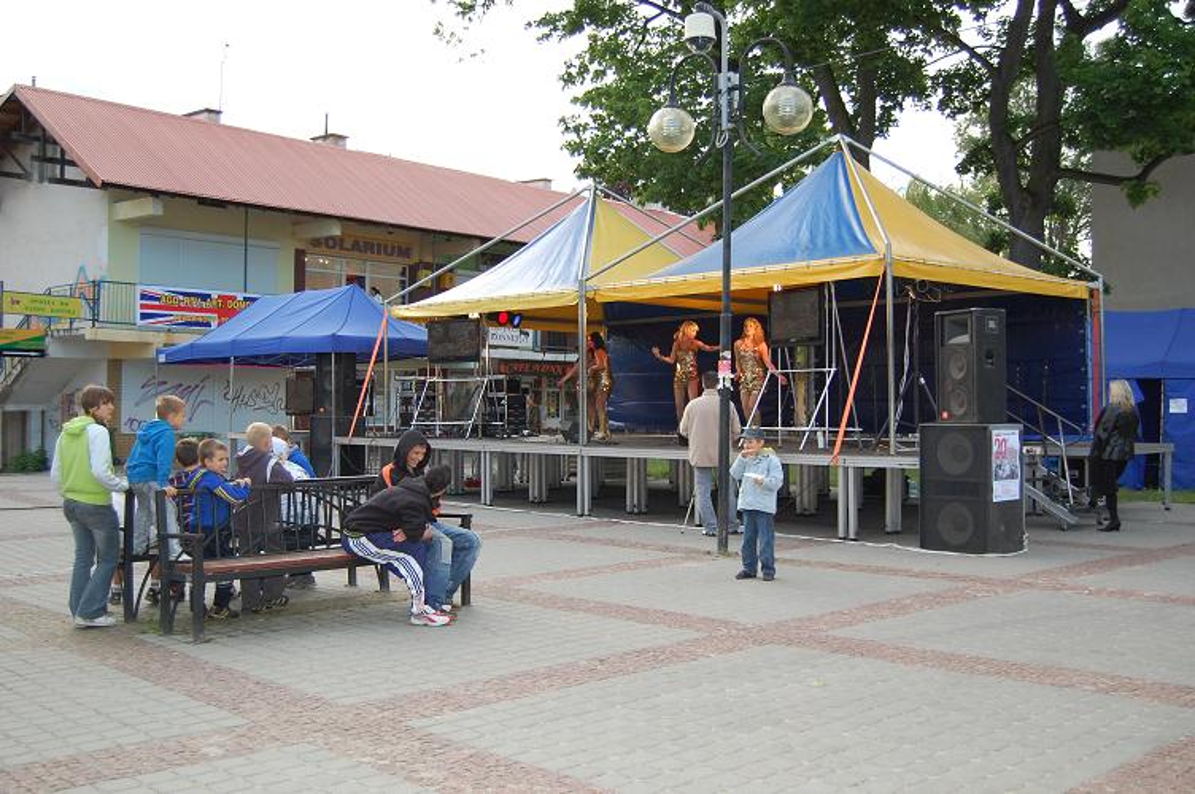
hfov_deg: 53.2
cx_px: 598
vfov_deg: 36.8
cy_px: 397
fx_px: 1194
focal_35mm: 36
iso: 400
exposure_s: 1/400
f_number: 4
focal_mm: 24
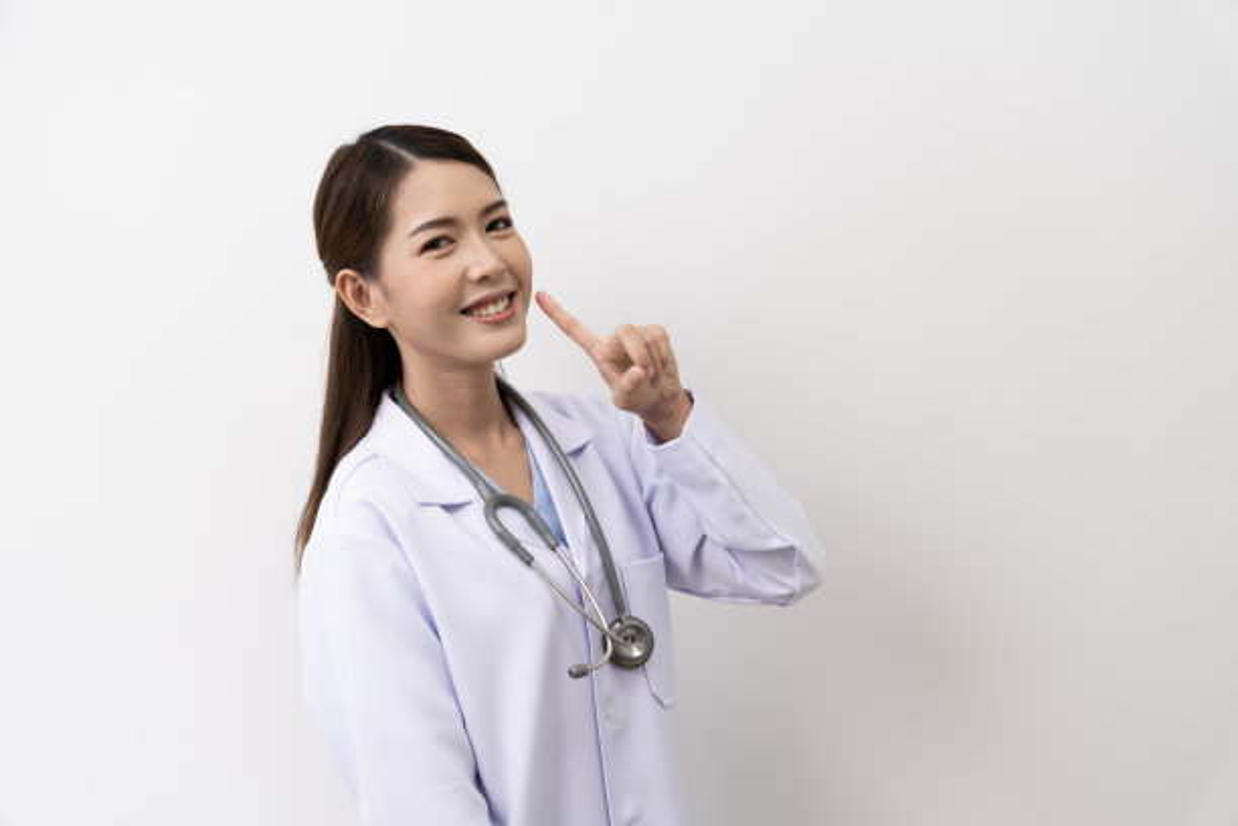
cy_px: 413
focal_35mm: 44
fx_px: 1523
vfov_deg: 30.3
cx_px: 619
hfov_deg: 44.2
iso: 320
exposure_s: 1/60
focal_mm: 44.3
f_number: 5
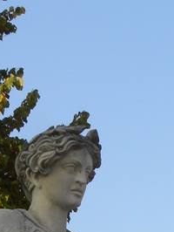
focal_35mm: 223
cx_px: 109
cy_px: 363
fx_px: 1492
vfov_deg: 8.6
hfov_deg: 6.7
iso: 64
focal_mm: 10.3
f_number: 7.1
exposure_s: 1/75.2
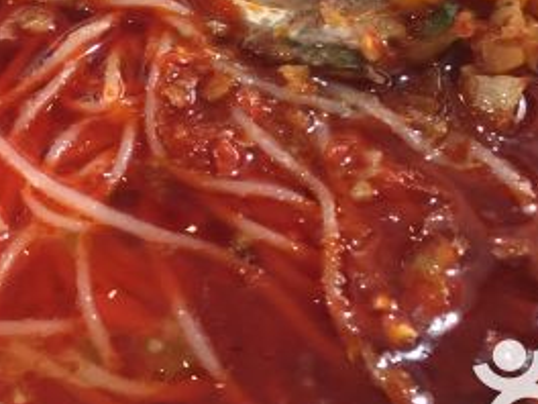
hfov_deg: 25.3
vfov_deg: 18.4
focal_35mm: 77
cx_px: 271
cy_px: -42
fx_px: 1197
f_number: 2.2
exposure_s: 1/8
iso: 125
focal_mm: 4.15
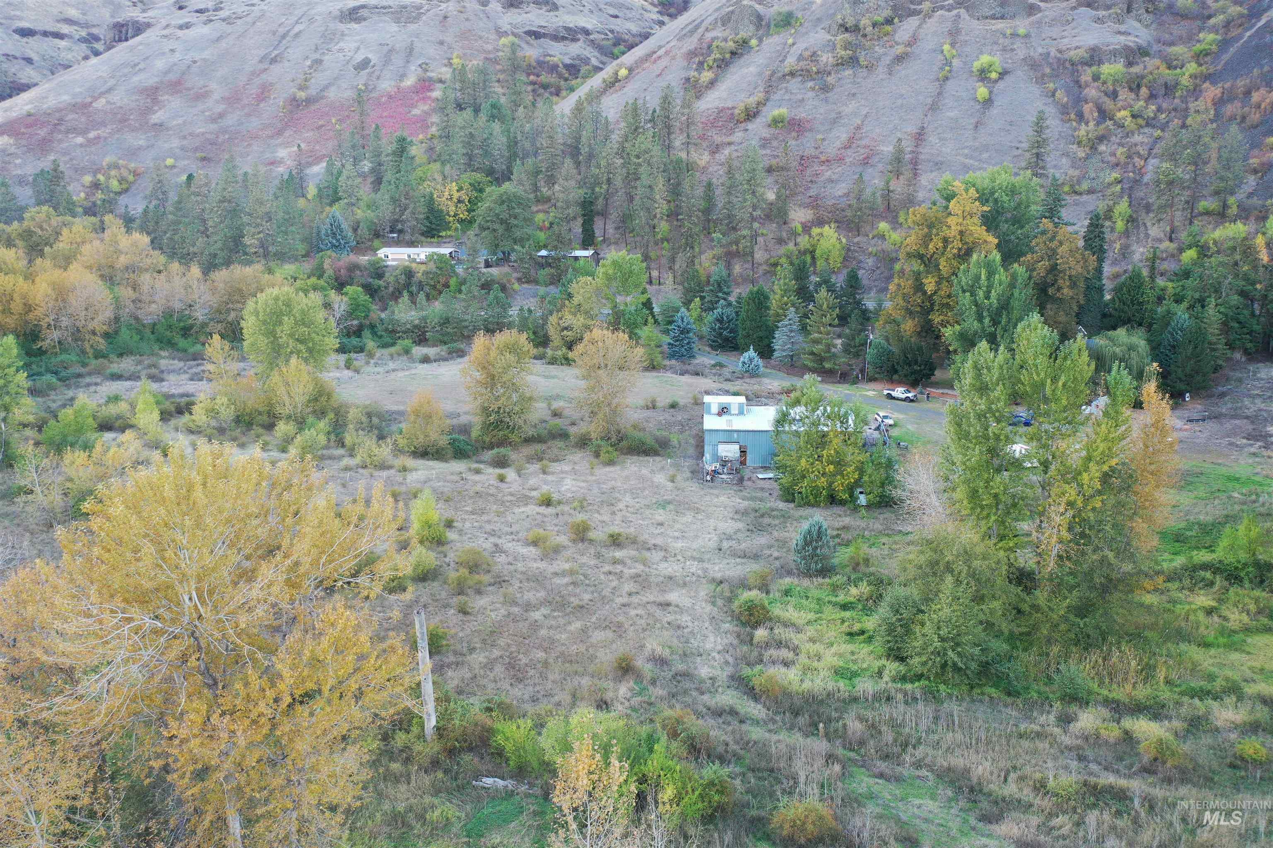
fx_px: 990
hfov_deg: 65.5
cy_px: 424
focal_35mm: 28
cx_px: 636
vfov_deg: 46.4
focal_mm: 10.26
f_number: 2.8
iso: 200
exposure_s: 1/30
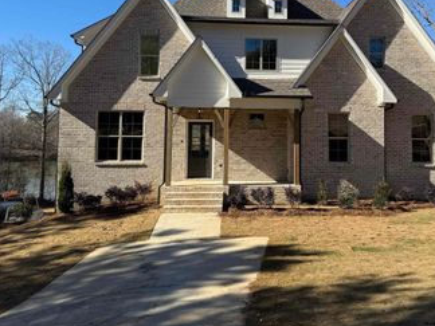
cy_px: 109
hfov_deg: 49.9
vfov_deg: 38.2
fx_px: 465
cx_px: 259
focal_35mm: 37
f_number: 1.78
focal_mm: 6.76
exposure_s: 1/3597
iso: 80
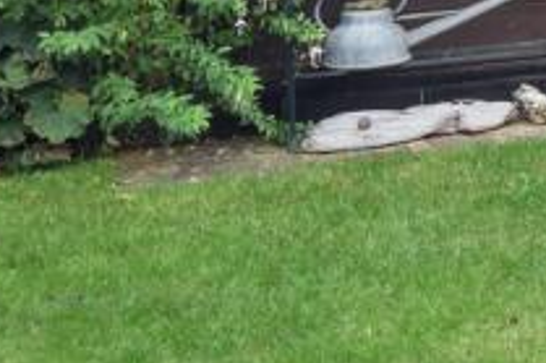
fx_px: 1561
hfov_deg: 16.7
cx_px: 964
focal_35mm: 103
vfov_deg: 12.2
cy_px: -283
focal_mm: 14
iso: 100
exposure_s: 1/125
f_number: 4.8
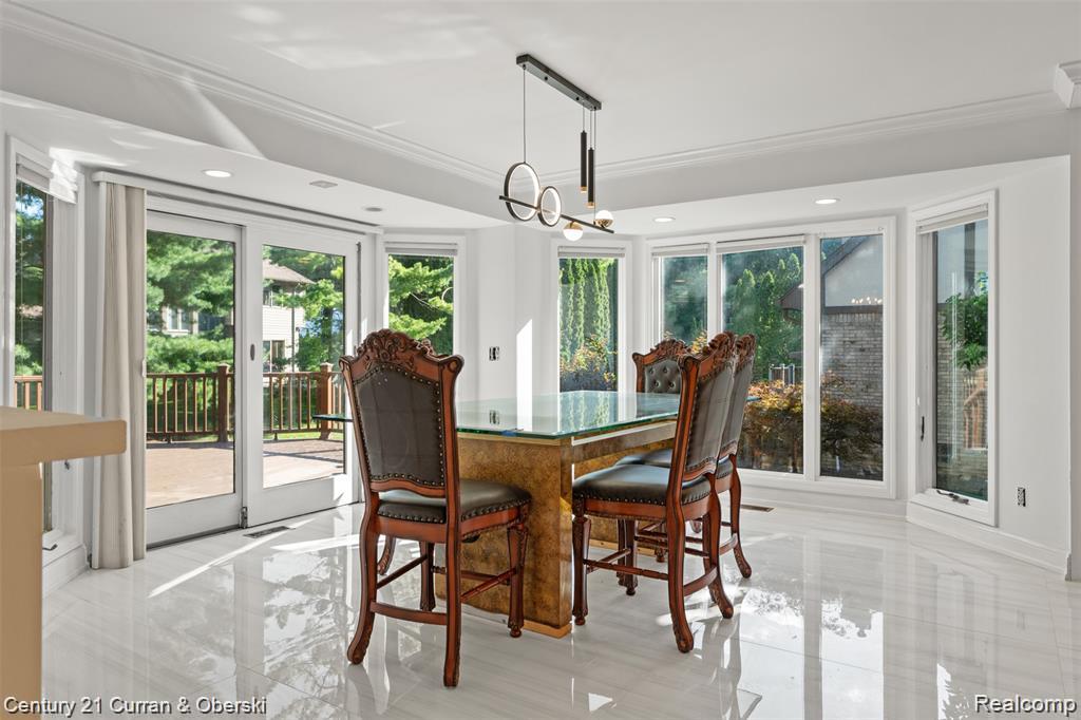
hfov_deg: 76.1
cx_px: 540
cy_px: 360
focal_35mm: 23
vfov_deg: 55.1
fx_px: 690
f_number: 8
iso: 400
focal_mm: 23
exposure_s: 1/20
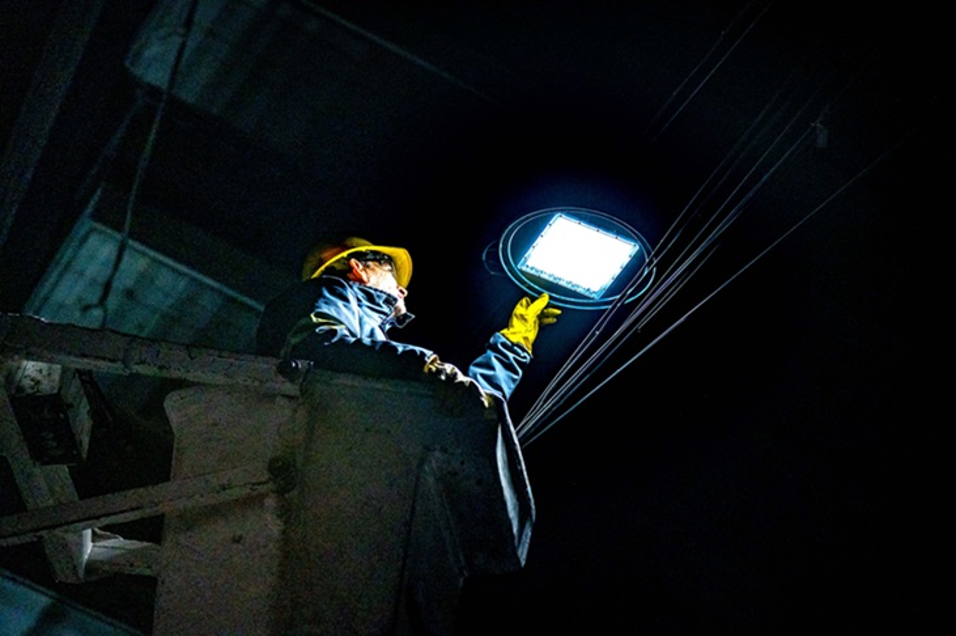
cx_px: 478
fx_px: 3184
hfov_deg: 17.1
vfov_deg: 11.4
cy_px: 318
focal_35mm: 120
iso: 2000
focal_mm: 120
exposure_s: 1/2000
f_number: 4.5
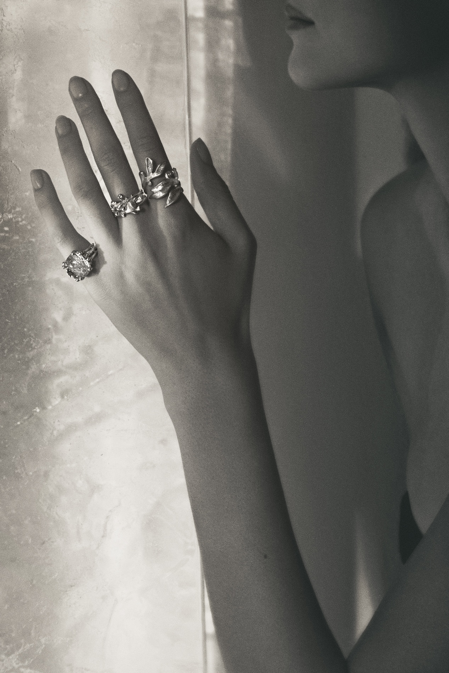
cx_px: 224
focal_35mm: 105
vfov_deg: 19.5
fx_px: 1964
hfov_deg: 13.0
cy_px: 336
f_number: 13
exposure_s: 1/320
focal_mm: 105
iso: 320
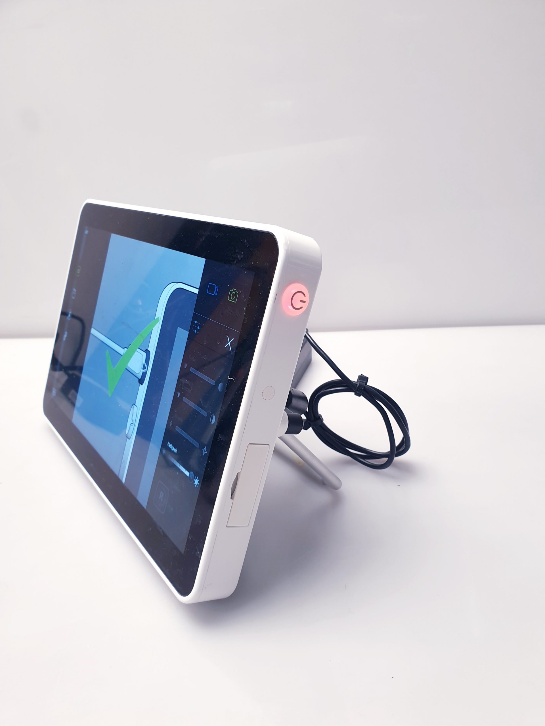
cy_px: 363
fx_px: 546
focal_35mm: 26
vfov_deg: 67.3
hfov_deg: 53.1
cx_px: 272
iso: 100
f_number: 2.4
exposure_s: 1/50
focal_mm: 4.3
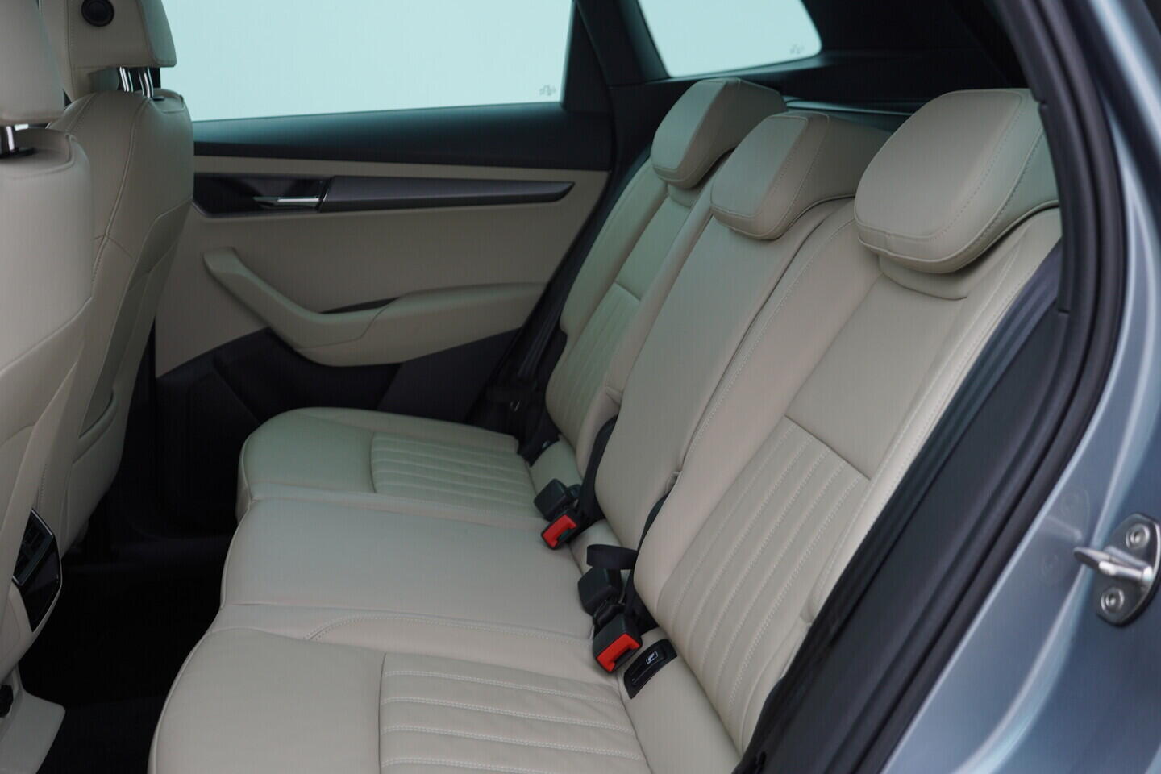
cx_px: 580
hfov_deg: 53.1
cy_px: 387
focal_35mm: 36
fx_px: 1161
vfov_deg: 36.9
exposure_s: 1/50
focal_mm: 24
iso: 125
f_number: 3.2
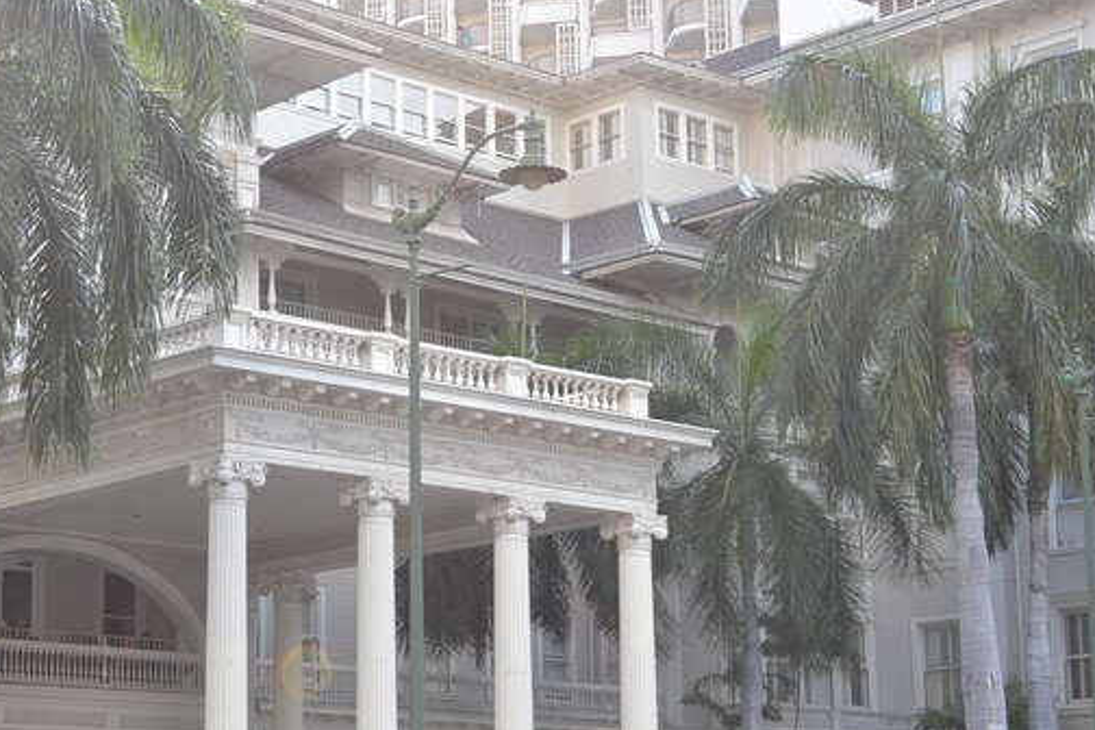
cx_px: 354
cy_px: 433
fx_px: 2464
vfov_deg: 16.8
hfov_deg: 24.9
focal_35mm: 81
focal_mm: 34
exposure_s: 1/125
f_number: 5.6
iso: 125
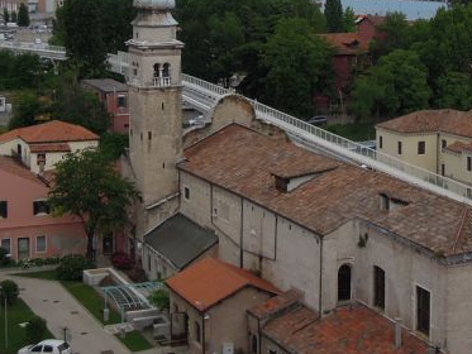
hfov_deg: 23.0
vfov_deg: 17.1
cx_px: 286
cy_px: 35
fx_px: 1159
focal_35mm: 85
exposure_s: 1/1250
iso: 160
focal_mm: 5.5
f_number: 4.2
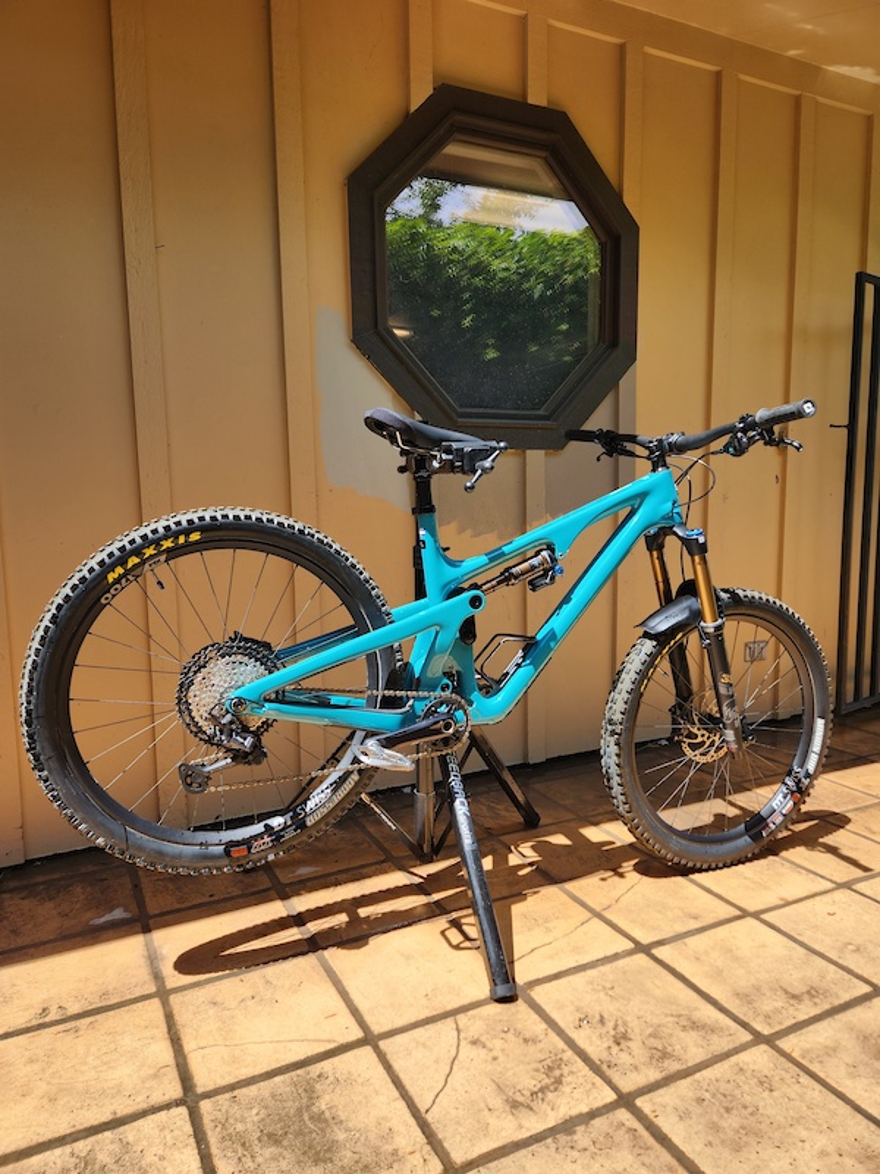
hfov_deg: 58.9
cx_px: 440
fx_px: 780
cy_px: 587
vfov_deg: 73.9
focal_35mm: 23
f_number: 1.8
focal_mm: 5.4
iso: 20
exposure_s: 1/697
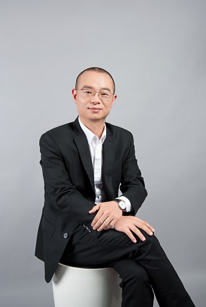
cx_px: 103
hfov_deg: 28.1
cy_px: 154
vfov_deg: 41.1
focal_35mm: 48
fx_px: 411
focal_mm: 48
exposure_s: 1/160
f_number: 8
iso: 80
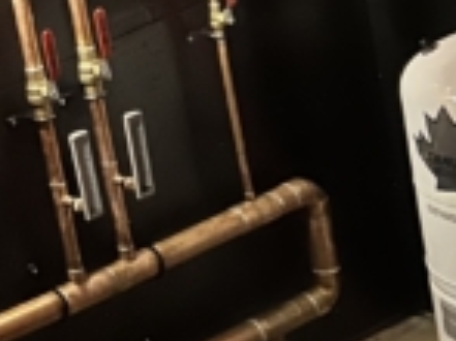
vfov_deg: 11.7
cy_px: -17
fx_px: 1645
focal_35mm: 125
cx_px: -290
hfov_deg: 14.4
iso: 640
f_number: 1.5
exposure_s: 1/12
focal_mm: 5.7
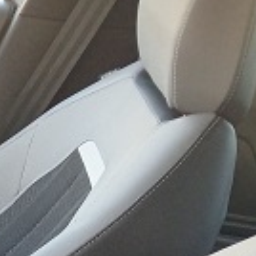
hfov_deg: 14.3
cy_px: 424
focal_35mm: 103
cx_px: -246
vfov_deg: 15.2
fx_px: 862
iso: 160
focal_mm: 3.98
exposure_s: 1/50
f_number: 1.8
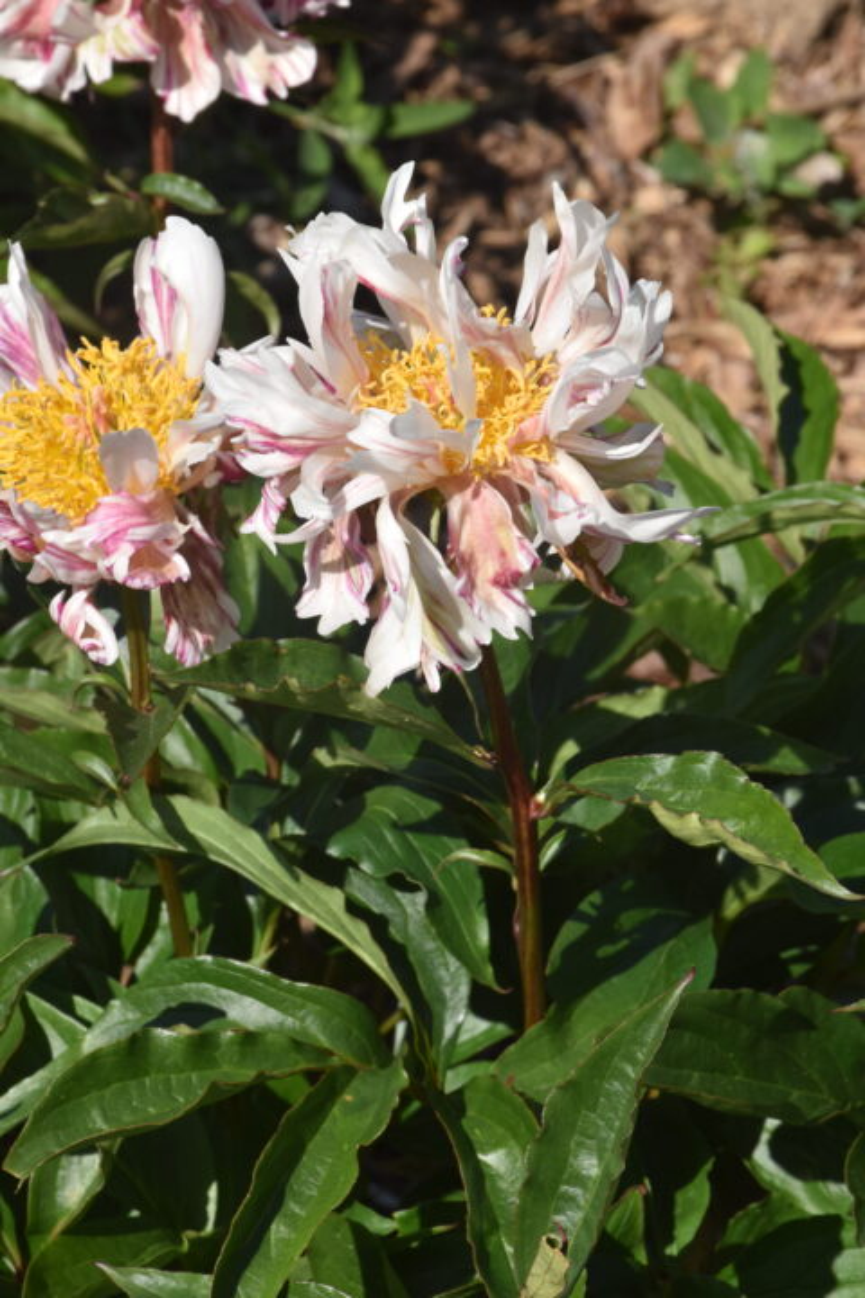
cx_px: 432
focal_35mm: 158
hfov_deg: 8.7
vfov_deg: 13.0
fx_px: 5676
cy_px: 649
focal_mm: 105
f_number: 16
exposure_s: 1/250
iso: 250
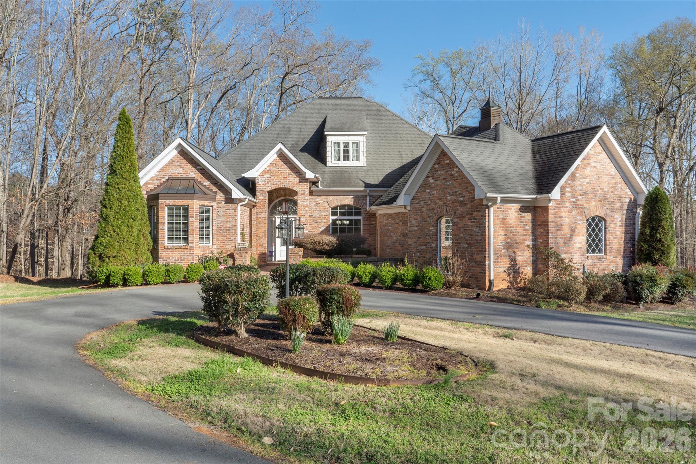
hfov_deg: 64.6
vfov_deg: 45.7
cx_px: 348
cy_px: 232
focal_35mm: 28
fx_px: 551
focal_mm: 28.5
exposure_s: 1/125
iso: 100
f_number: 16
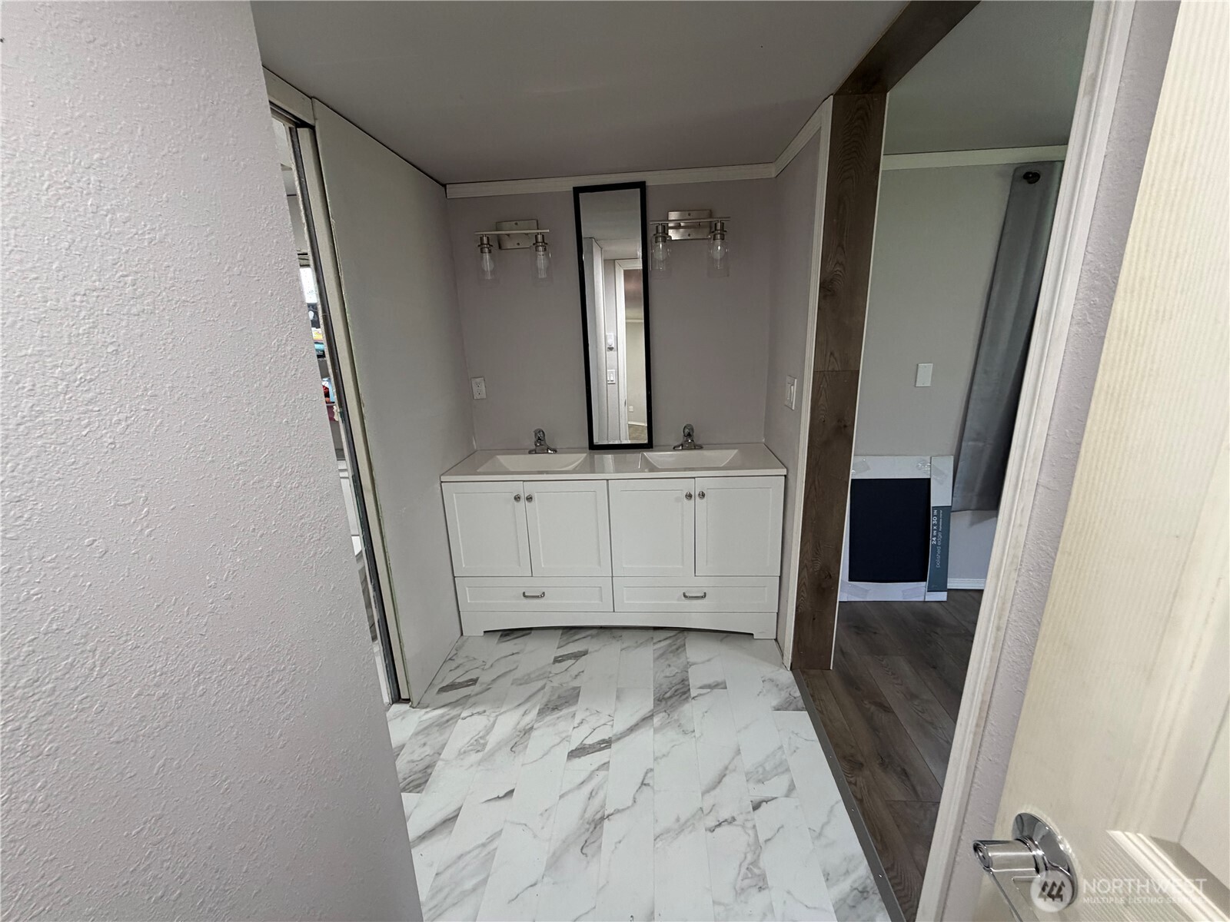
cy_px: 461
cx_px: 615
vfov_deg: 85.7
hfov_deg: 102.1
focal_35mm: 14
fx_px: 497
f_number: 2.2
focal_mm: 2.22
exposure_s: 1/120
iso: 320
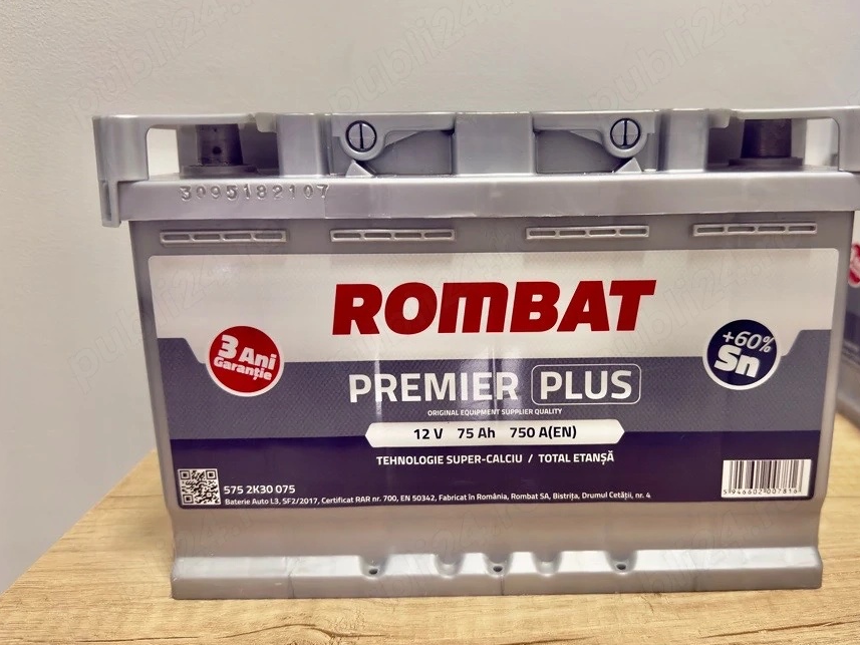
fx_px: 696
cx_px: 501
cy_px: 308
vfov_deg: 49.7
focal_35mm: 28
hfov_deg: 63.1
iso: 320
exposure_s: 1/40
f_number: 1.78
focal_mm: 6.76
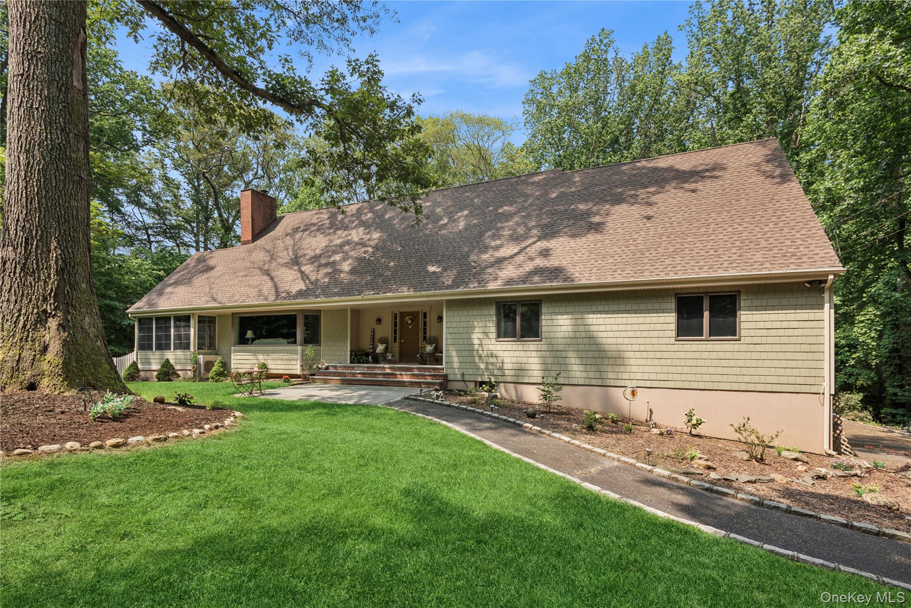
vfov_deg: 73.8
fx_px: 405
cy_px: 304
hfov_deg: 96.7
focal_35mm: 16
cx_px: 456
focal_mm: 16
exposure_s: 1/200
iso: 200
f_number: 9
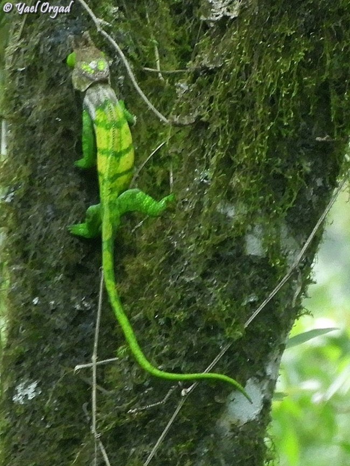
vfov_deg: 5.0
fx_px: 5390
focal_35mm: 400
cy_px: 233
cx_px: 175
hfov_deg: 3.7
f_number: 5.6
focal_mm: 71.7
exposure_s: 1/50
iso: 400
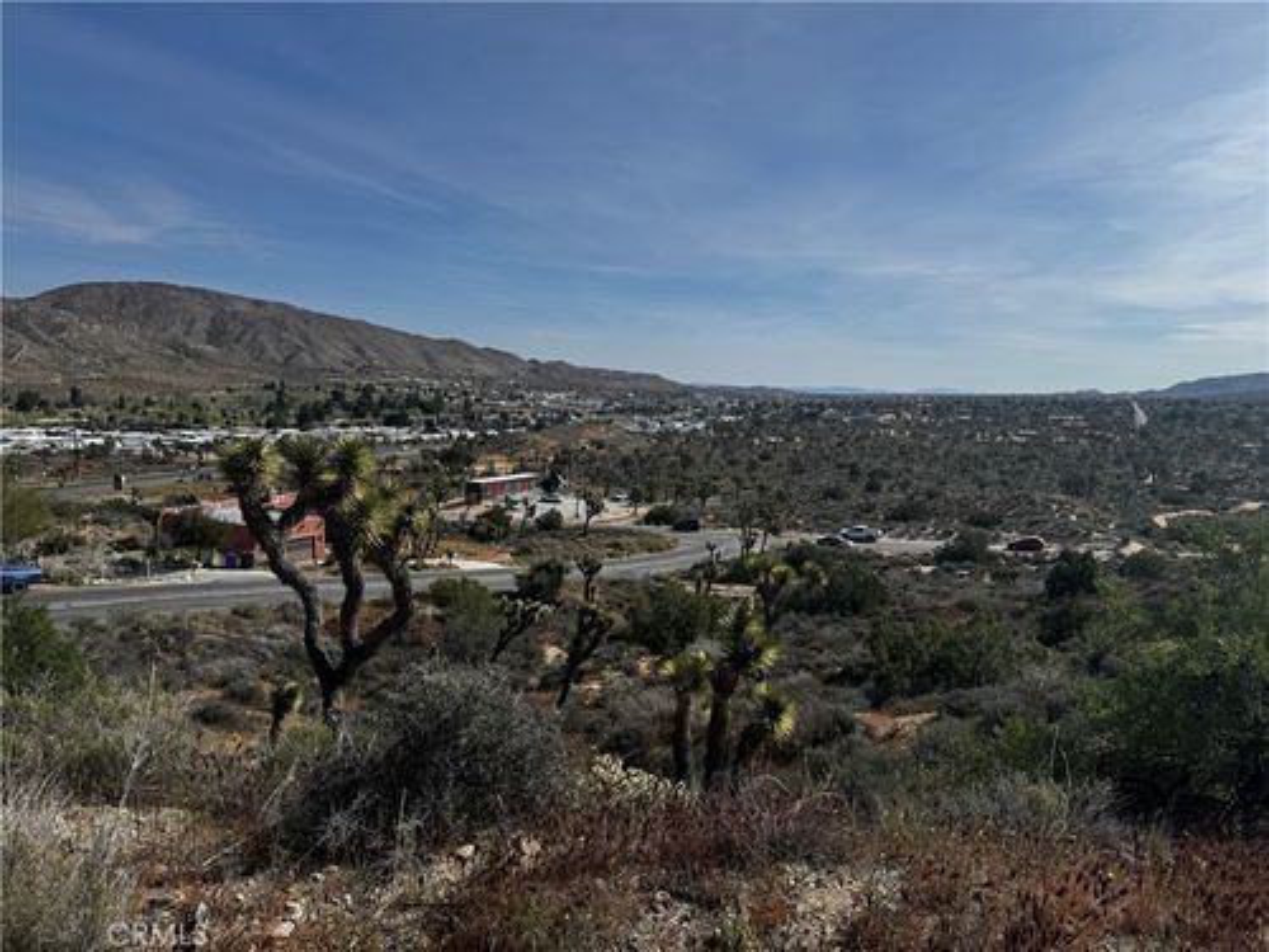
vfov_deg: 56.8
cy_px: 476
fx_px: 880
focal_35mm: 24
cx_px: 634
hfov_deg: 71.6
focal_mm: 6.76
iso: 80
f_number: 1.78
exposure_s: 1/7092
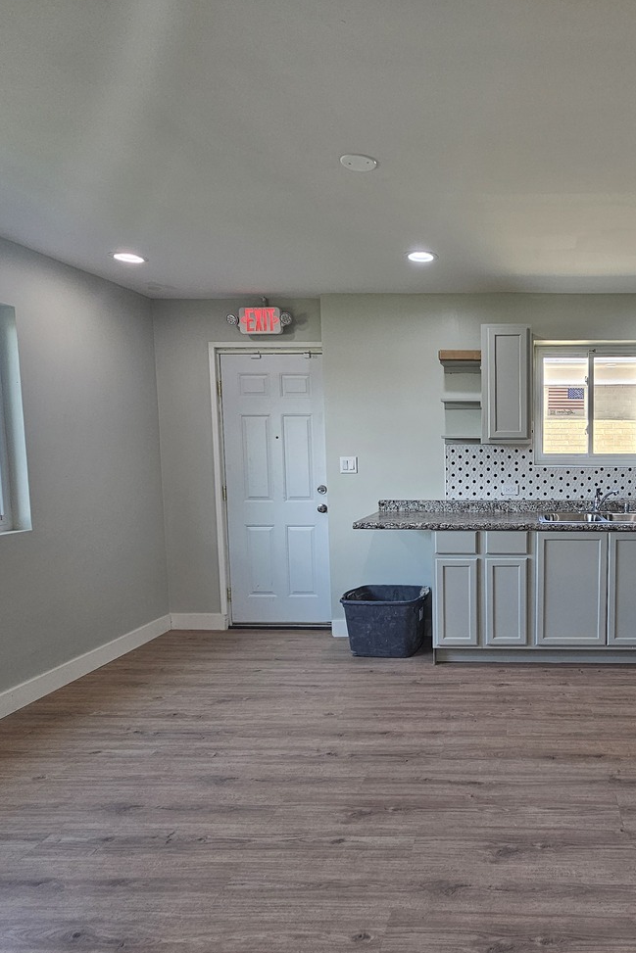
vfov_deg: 83.9
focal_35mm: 20
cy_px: 493
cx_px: 525
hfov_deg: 56.6
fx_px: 530
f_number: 2.2
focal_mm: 2.2
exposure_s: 1/60
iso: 64
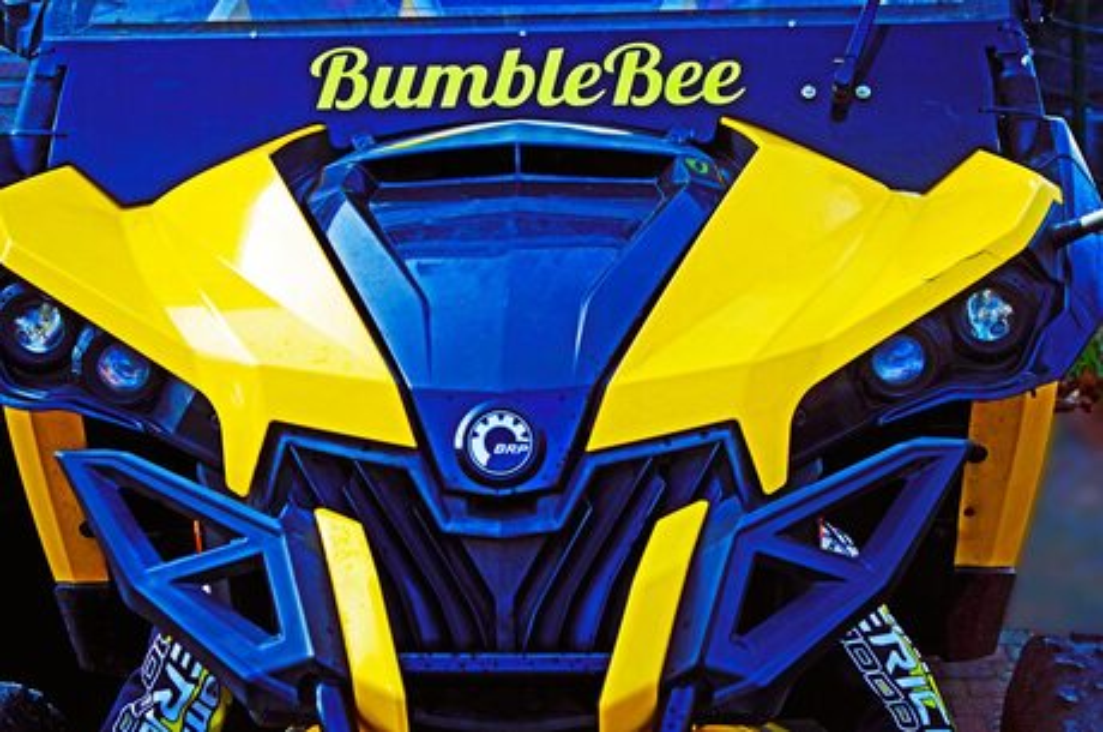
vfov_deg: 9.1
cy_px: 366
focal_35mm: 150
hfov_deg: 13.7
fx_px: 4588
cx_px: 552
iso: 200
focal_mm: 100
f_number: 3.5
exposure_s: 1/200
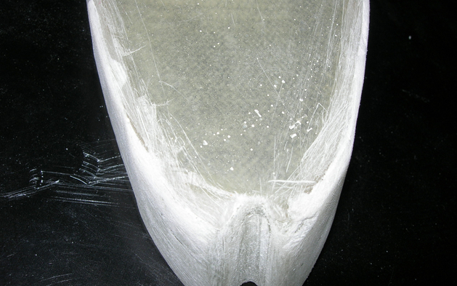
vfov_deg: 31.2
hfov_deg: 48.2
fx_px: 511
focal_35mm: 41
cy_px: 155
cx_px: 227
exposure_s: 1/60.1
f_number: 4.8
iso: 64
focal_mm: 7.8
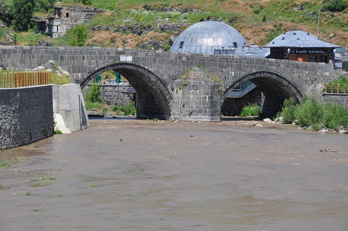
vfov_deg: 8.7
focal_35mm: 158
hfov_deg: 13.1
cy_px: 116
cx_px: 174
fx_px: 1520
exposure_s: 1/400
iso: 200
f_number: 10
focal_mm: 105
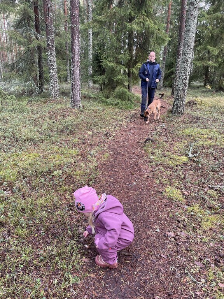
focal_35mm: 26
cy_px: 150
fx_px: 224
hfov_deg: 53.1
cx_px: 112
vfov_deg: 67.3
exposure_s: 1/121
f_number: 1.6
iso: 64
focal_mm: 4.2
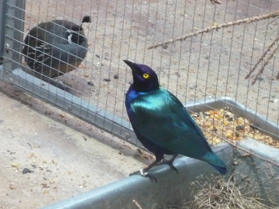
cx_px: 140
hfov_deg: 12.3
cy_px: 104
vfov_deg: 9.3
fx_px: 1290
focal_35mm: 160
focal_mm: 16.5
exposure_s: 1/20
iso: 800
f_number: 5.1
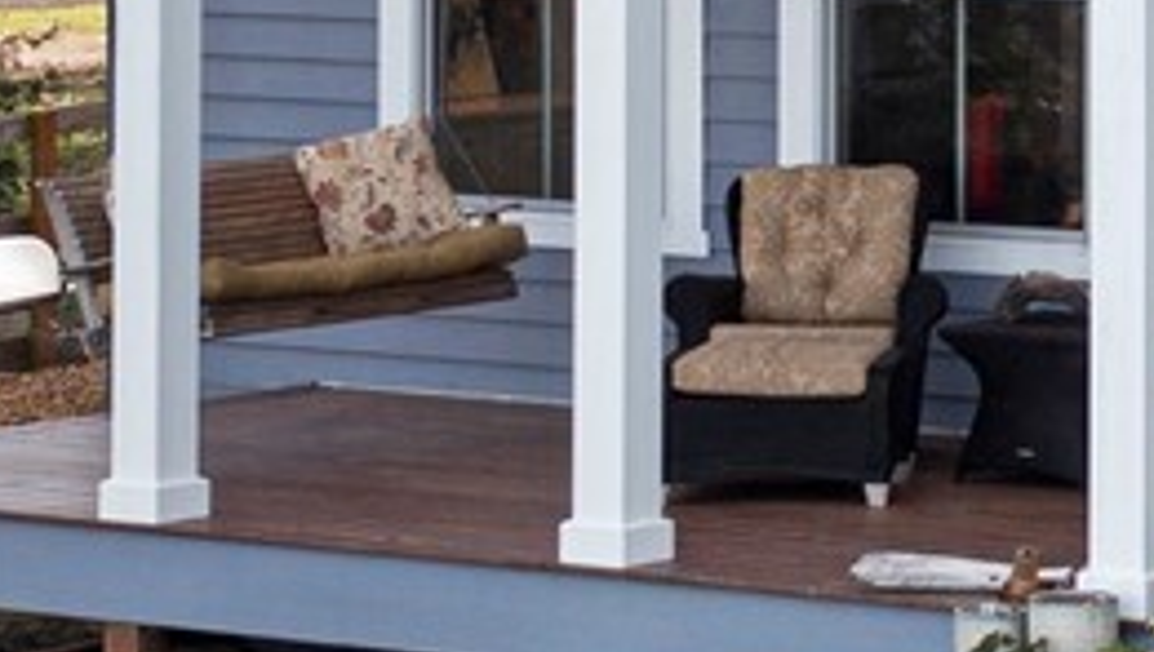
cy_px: -599
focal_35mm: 191
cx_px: 1649
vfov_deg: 6.2
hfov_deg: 10.9
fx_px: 5852
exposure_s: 1/50
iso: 100
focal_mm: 10.26
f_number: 4
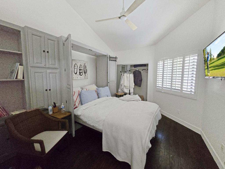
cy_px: 84
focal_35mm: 13
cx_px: 112
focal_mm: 2.2
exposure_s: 1/60
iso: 1000
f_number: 2.2
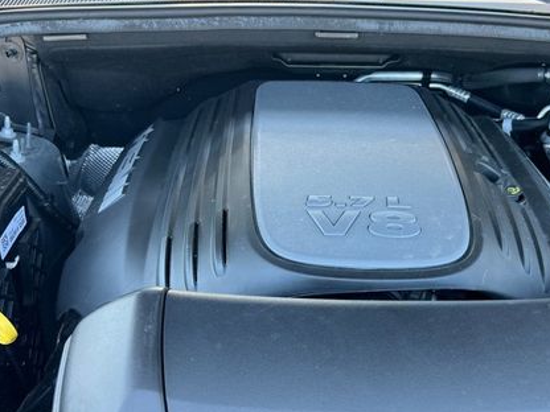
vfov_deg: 35.9
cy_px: 238
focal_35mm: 40
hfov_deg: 46.5
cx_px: 334
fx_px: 636
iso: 64
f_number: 1.5
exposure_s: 1/130
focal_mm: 5.7
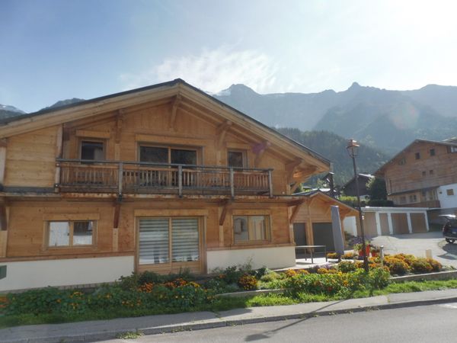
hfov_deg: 71.6
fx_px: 317
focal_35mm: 24
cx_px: 228
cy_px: 172
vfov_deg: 56.8
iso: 100
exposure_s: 1/400
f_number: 4
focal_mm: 4.3
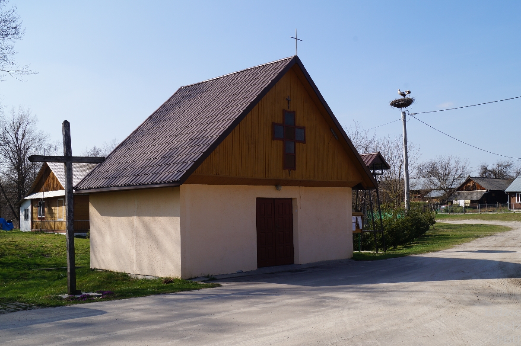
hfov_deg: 49.6
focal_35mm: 39
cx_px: 260
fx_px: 564
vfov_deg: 34.1
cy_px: 173
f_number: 14
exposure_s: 1/80
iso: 100
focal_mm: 26
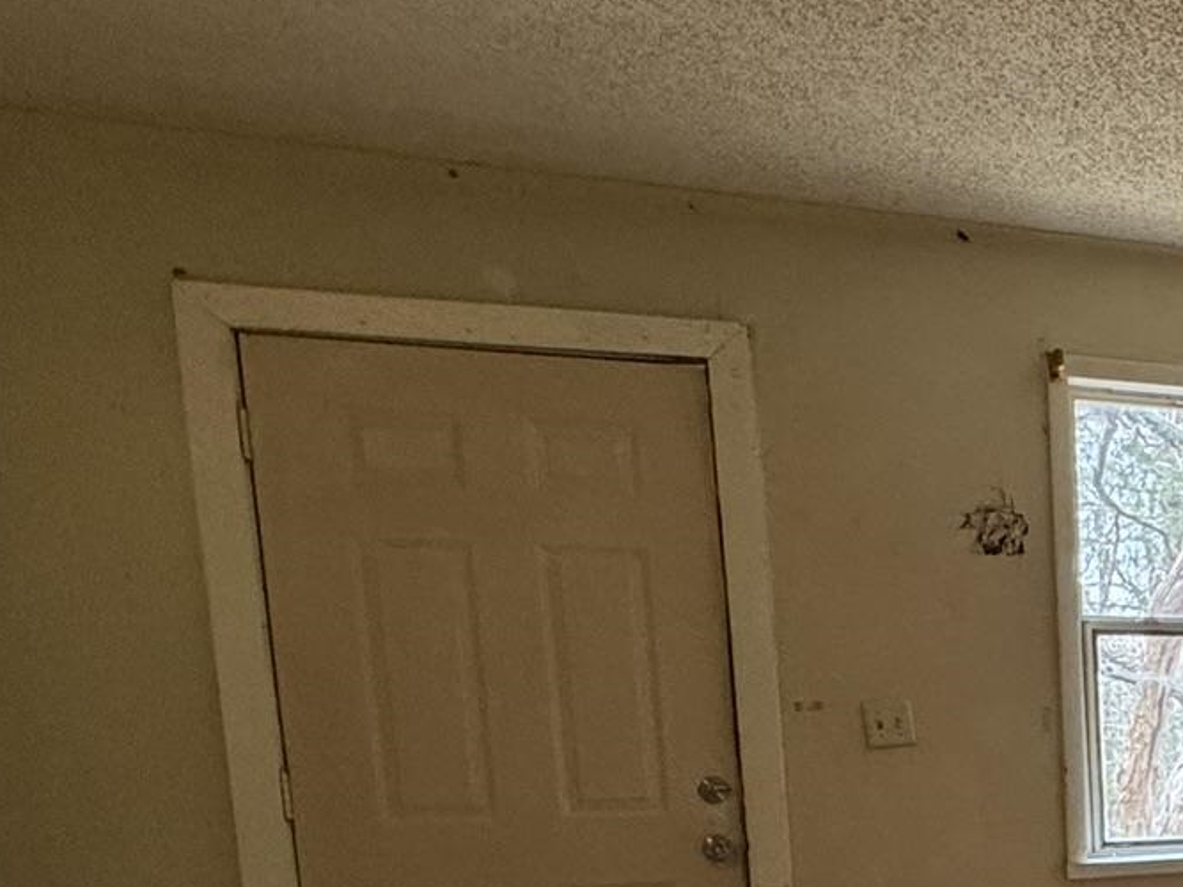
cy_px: 896
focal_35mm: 43
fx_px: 1469
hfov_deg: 33.7
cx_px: 1485
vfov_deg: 31.0
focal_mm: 2.22
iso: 250
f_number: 2.2
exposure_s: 1/120
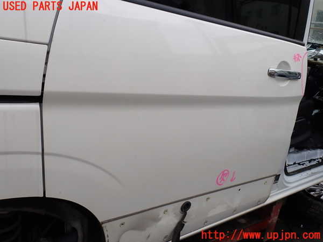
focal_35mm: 30
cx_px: 162
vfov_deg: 46.8
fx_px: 280
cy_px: 121
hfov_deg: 60.0
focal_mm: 5.4
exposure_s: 1/640
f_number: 3.2
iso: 100
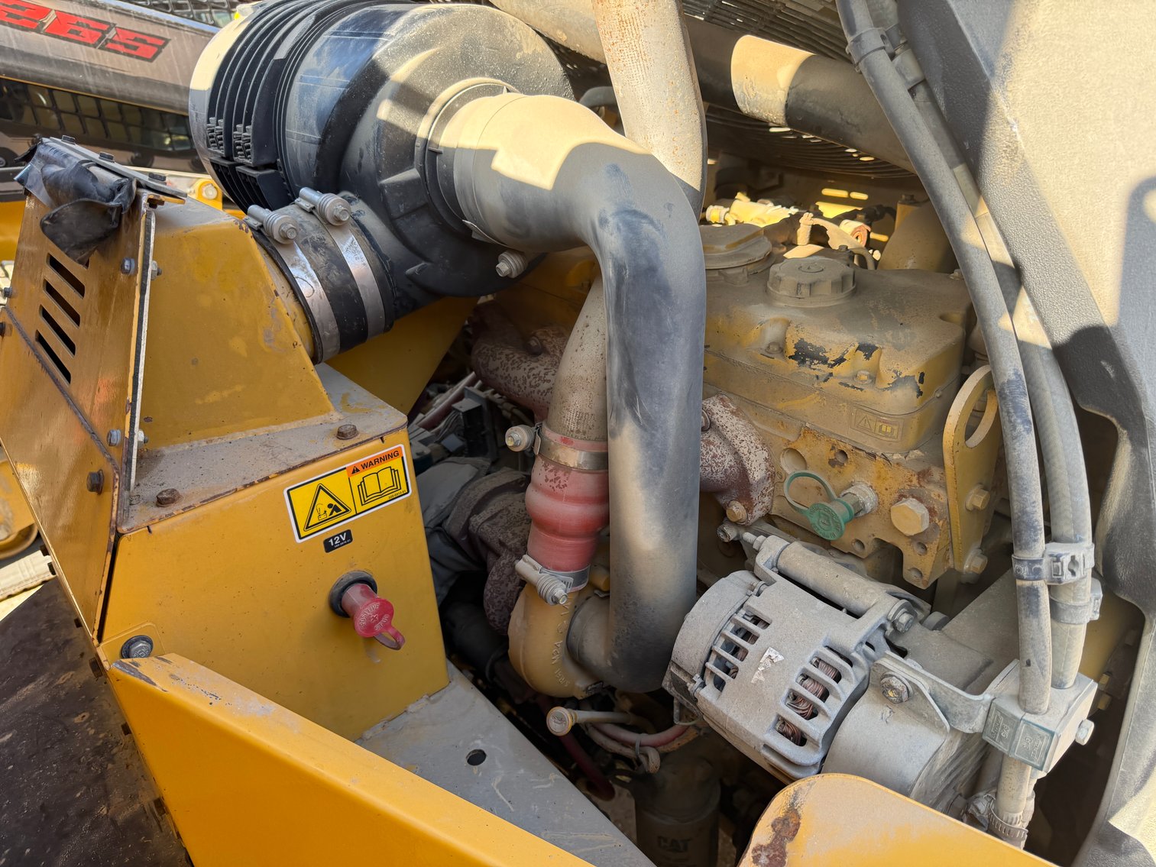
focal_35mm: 24
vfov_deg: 56.8
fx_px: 802
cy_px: 434
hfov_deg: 71.6
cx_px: 578
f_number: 1.78
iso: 100
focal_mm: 6.76
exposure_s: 1/326
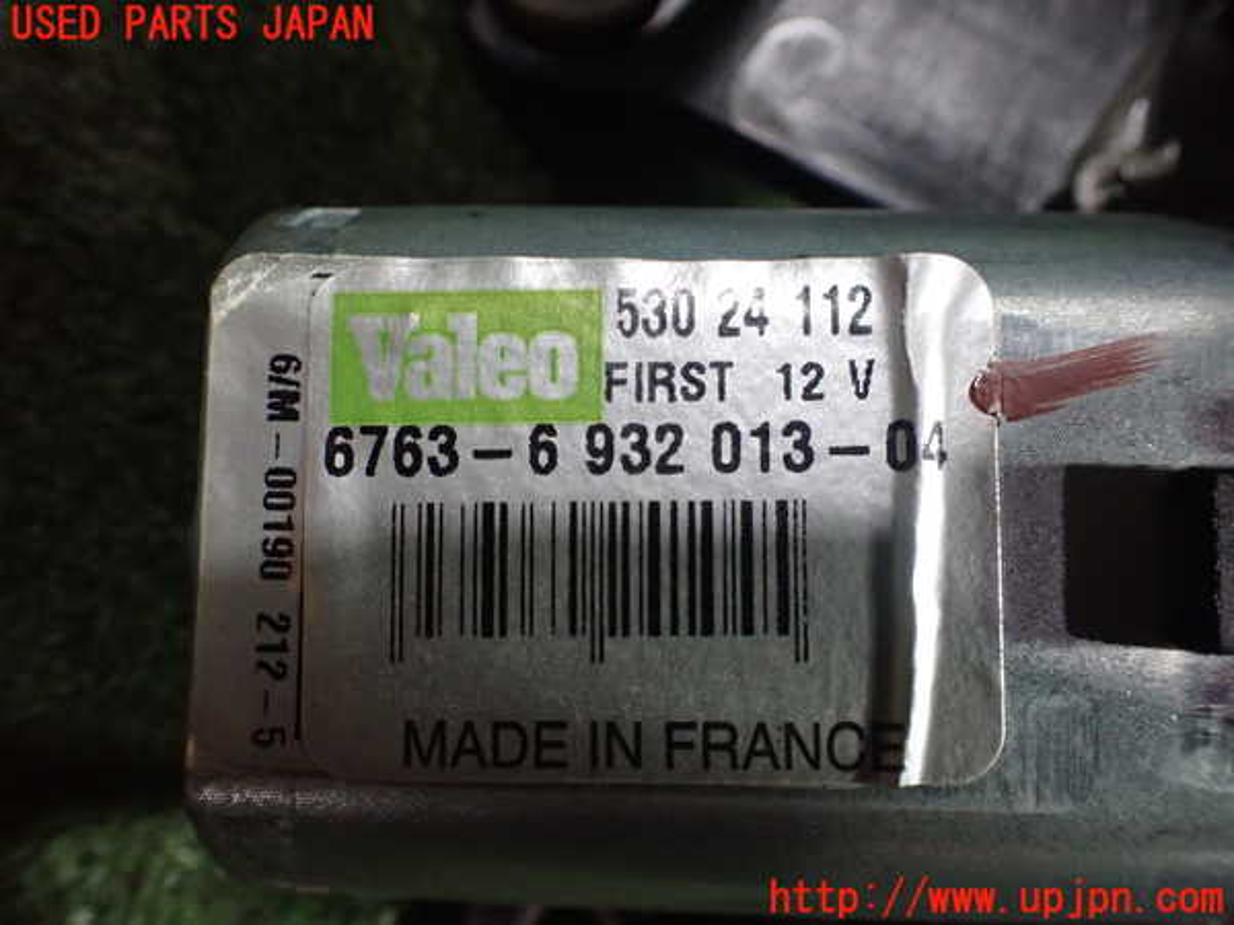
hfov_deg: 60.0
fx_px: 1069
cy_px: 462
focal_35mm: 30
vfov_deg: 46.8
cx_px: 617
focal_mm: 5.4
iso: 800
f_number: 2.3
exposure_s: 1/80
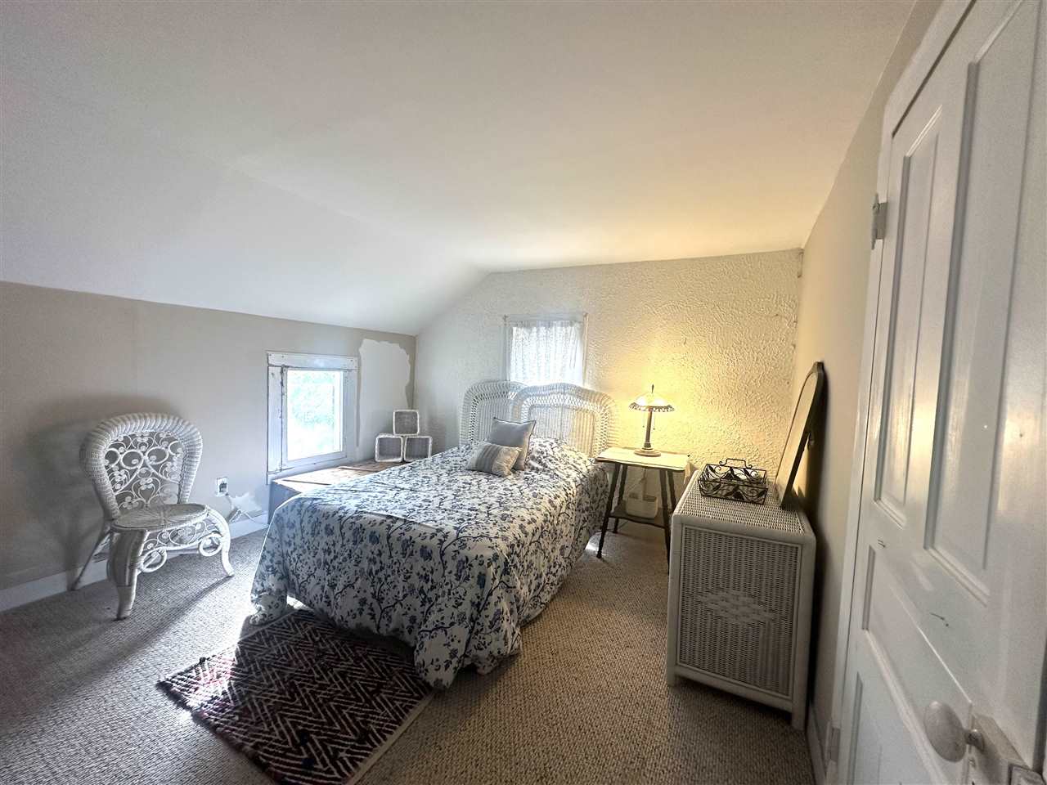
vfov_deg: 85.7
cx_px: 524
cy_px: 392
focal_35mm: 14
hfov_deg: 102.1
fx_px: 423
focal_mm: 2.22
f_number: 2.2
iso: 160
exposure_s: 1/120
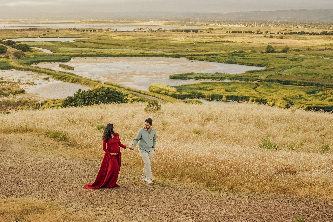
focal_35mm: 35
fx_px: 324
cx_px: 166
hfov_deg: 54.4
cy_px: 111
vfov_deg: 37.9
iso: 400
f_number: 1.4
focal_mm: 35
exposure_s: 1/4000
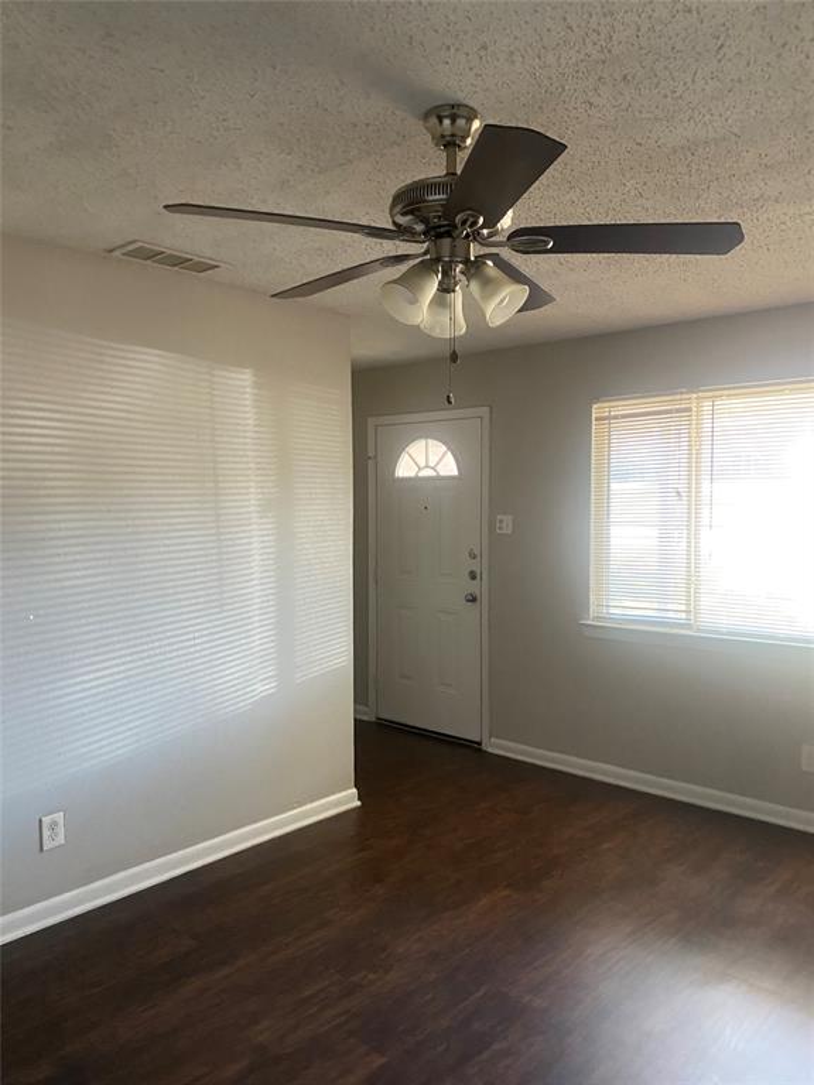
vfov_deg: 67.3
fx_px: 815
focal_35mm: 26
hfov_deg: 53.1
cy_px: 542
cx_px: 407
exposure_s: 1/60
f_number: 1.8
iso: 400
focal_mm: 4.25
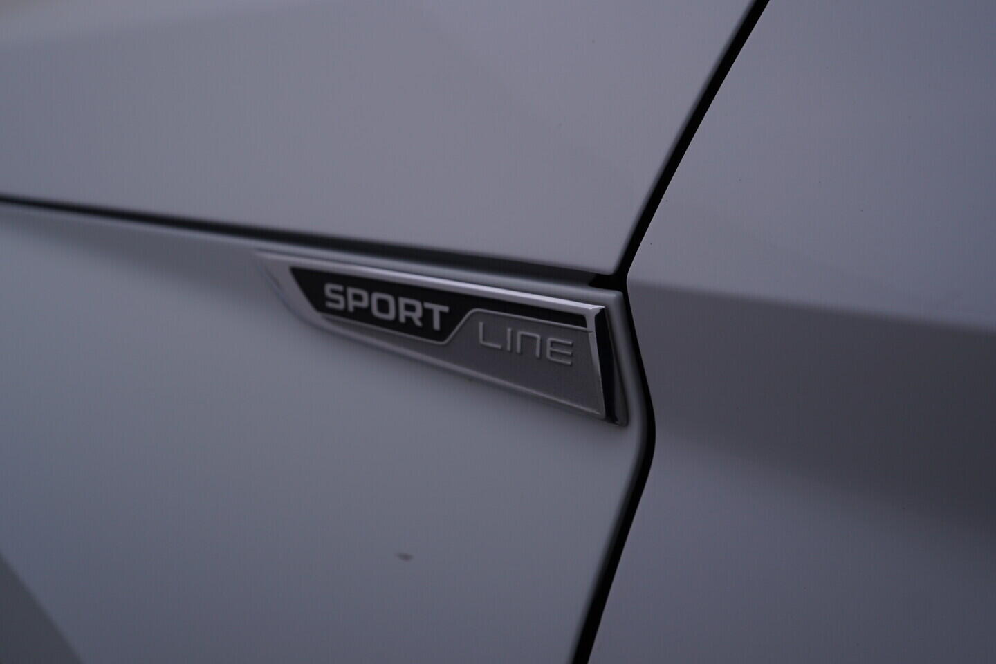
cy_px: 332
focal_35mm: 36
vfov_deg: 36.9
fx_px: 996
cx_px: 498
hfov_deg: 53.1
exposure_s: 1/160
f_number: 5.6
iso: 125
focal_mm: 24
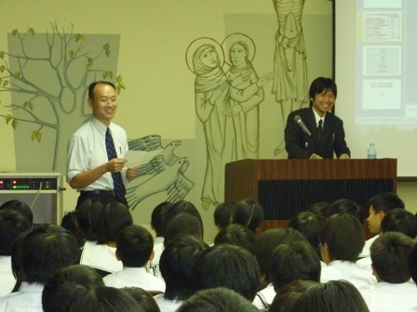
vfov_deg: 10.0
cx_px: 208
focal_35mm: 149
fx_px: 1795
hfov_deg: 13.3
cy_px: 156
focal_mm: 17
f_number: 4.3
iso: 800
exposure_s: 1/40
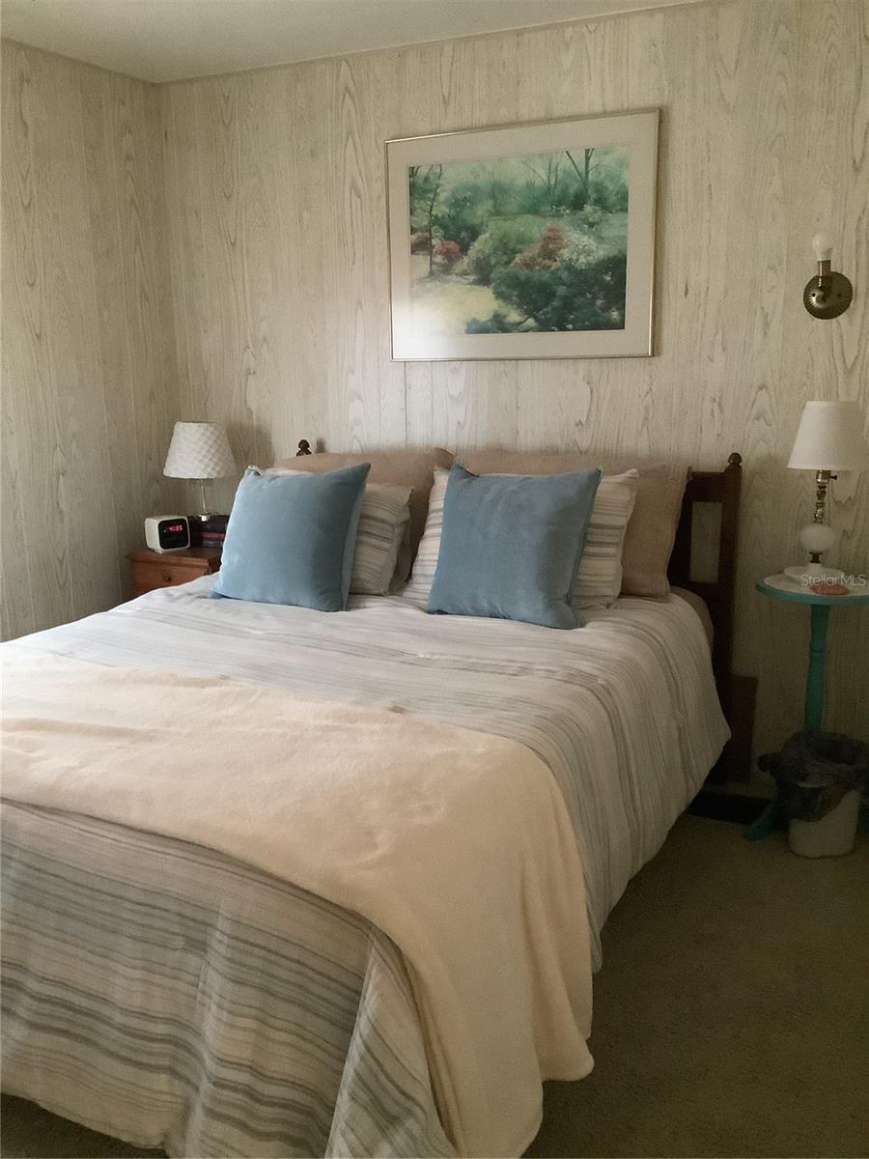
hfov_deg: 45.4
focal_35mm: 31
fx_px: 1038
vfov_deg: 58.4
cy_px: 580
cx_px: 434
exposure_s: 1/24
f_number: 2.4
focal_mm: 3.3
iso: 640
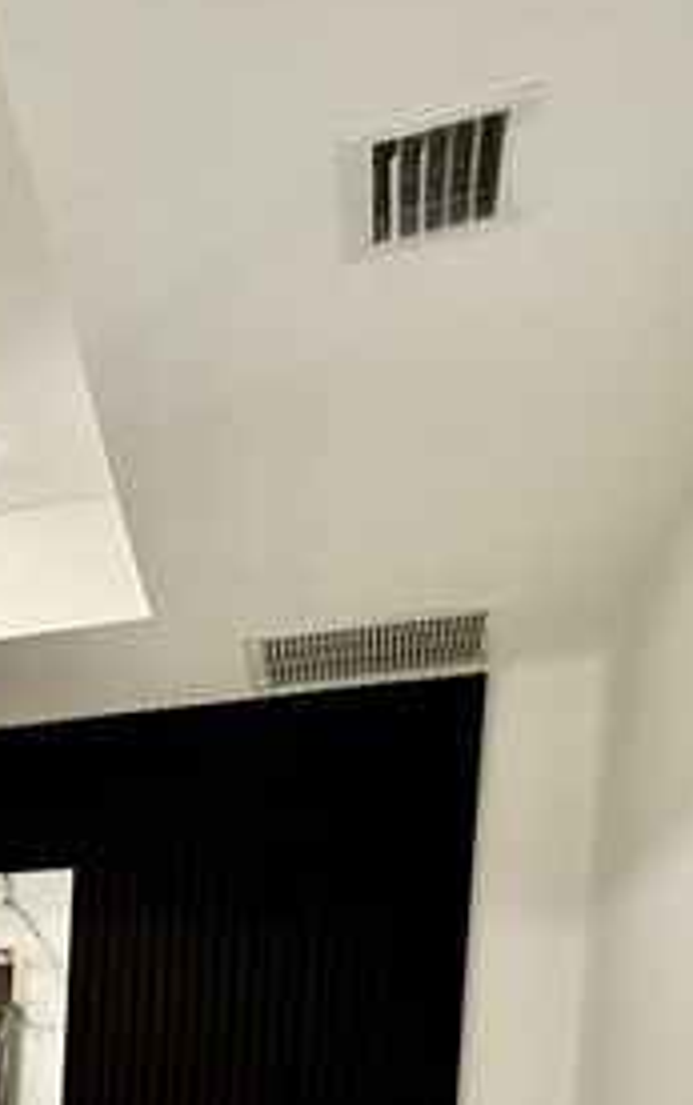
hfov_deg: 16.6
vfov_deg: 31.9
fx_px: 1659
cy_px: 1257
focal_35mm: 55
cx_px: -761
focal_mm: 2.22
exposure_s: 1/120
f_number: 2.2
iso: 250
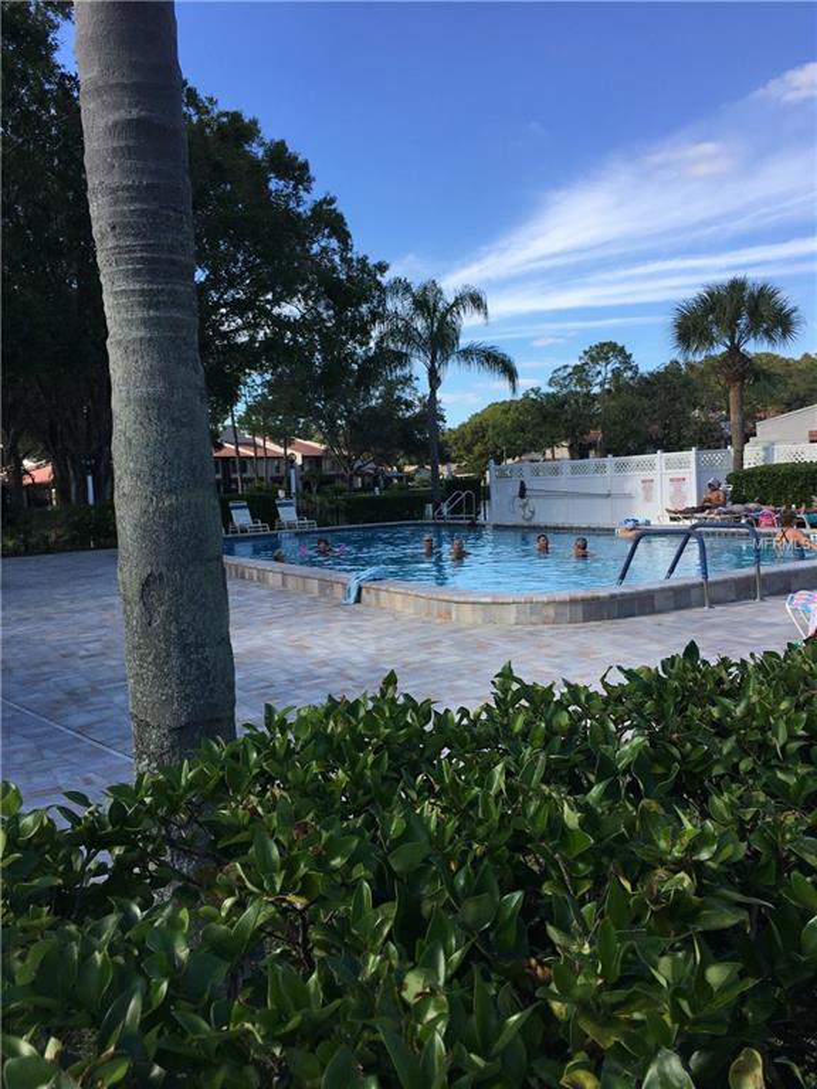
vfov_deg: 61.7
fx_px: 913
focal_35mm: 29
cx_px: 408
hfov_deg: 48.2
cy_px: 544
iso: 25
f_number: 2.2
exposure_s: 1/836
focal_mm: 4.15
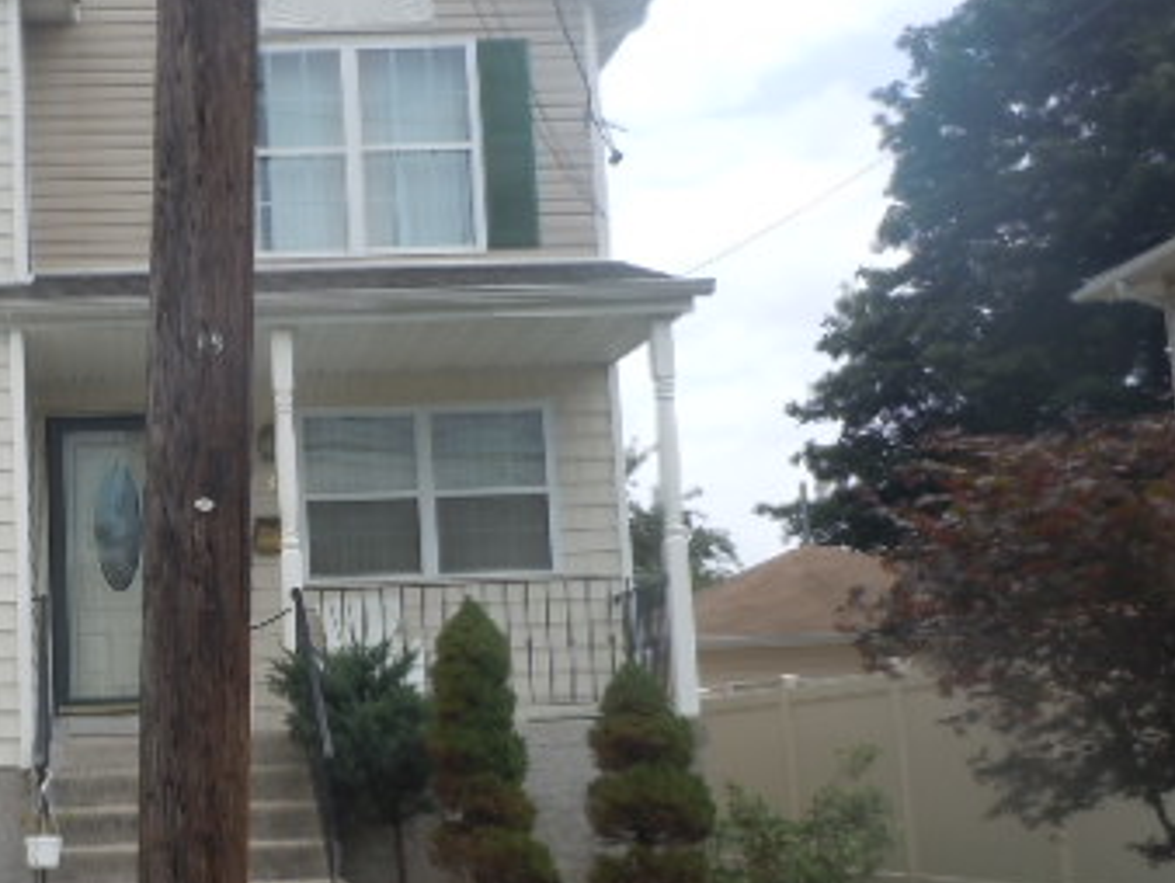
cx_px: 132
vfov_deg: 27.5
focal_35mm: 53
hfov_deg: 34.3
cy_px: 535
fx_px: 1800
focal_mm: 5
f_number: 3.7
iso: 100
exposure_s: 1/640
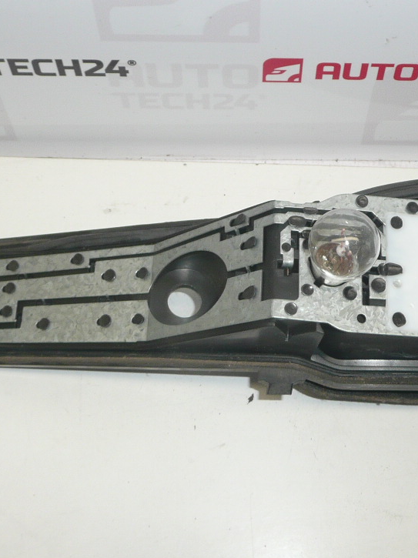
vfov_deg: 36.0
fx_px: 854
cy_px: 209
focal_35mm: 53
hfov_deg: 27.5
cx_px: 242
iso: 100
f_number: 3.3
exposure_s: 1/100
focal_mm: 4.6
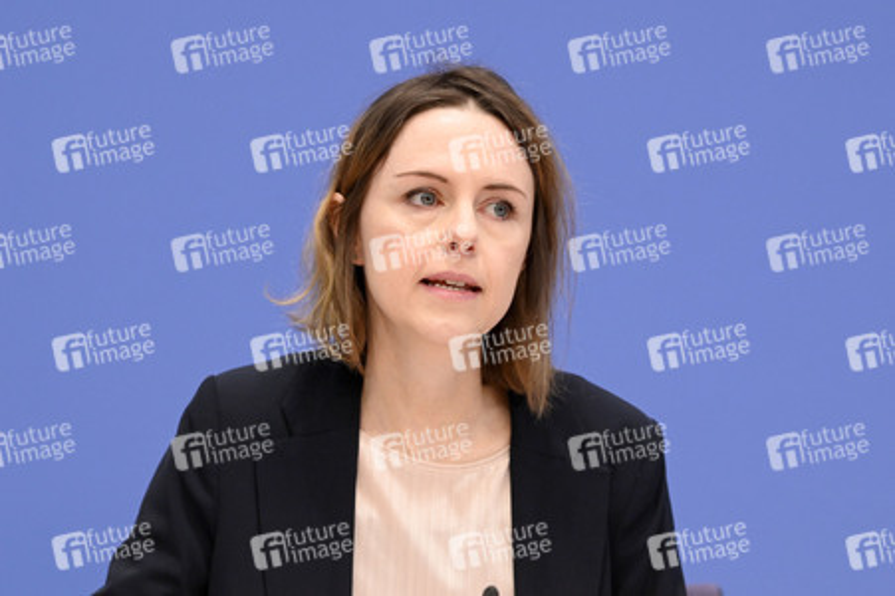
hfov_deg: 18.3
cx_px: 448
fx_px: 2782
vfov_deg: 12.2
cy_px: 298
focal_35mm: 112
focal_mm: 112
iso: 5000
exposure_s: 1/500
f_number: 5.6
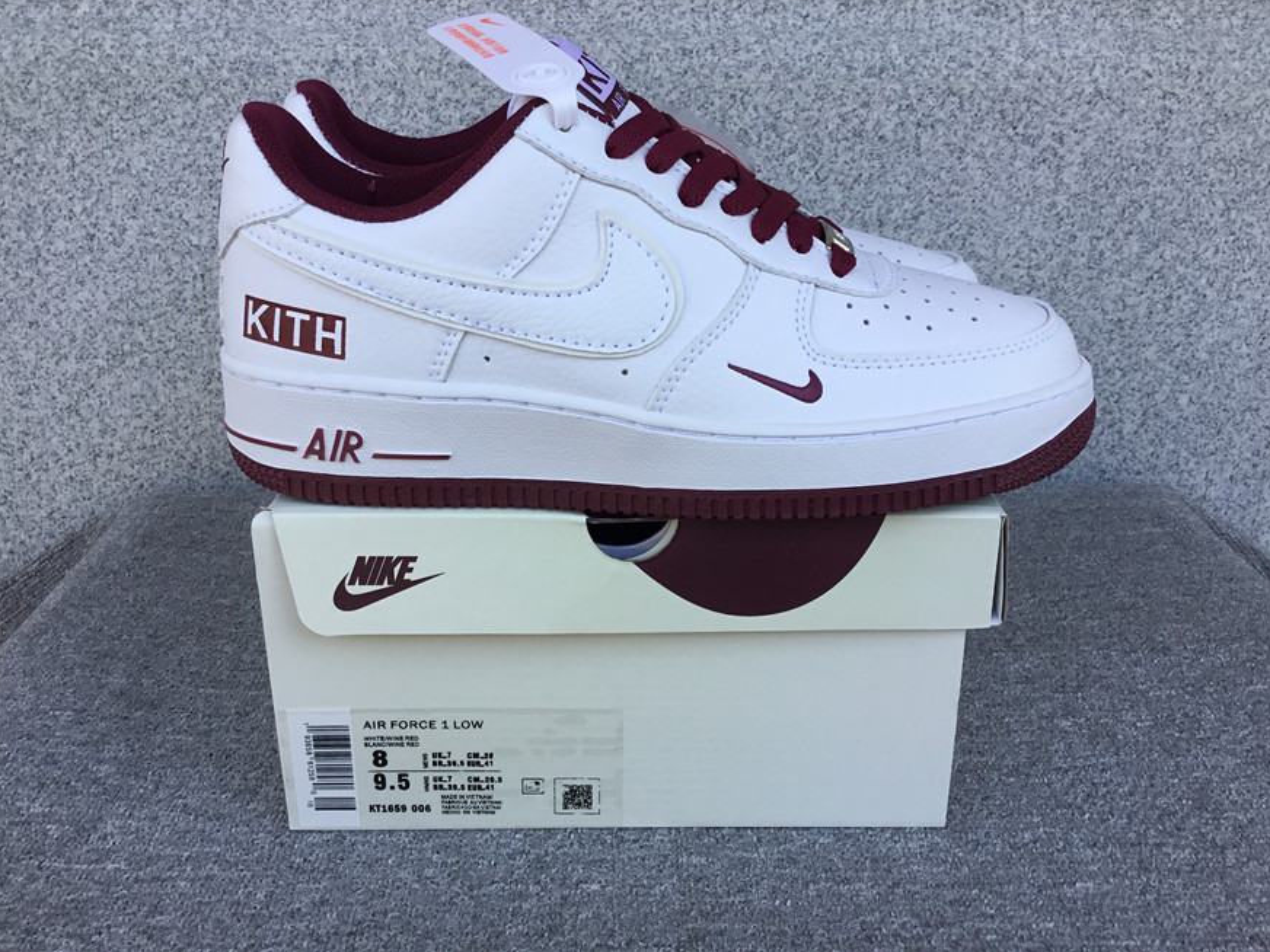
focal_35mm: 32
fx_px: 1174
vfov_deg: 44.2
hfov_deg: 56.8
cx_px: 650
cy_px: 462
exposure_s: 1/345
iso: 25
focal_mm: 3.3
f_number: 2.4
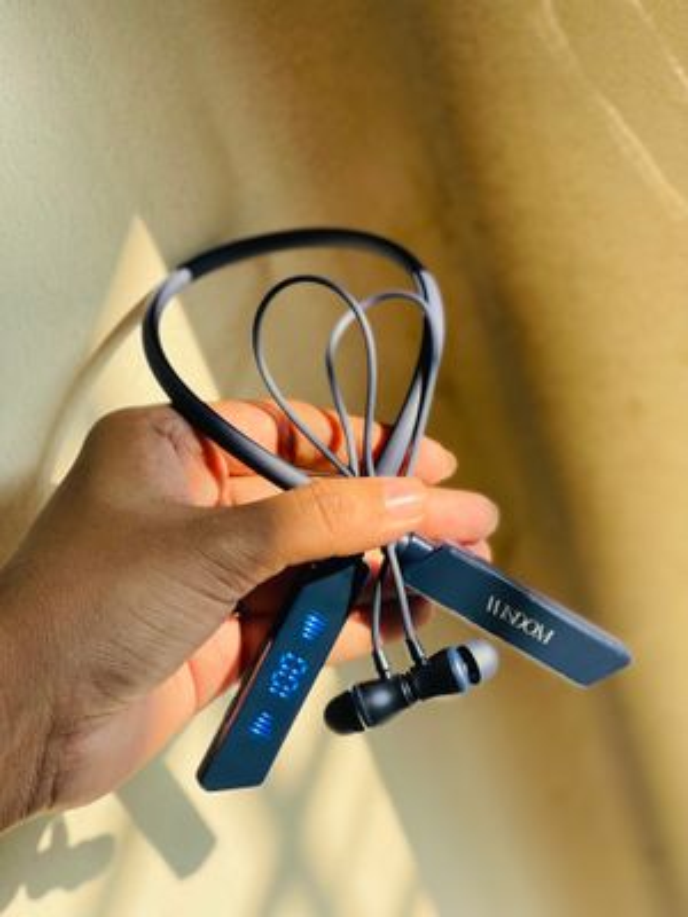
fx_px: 1696
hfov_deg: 22.9
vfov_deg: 30.3
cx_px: 344
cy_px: 458
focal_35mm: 64
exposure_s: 1/121
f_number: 2.2
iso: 50
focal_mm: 7.5
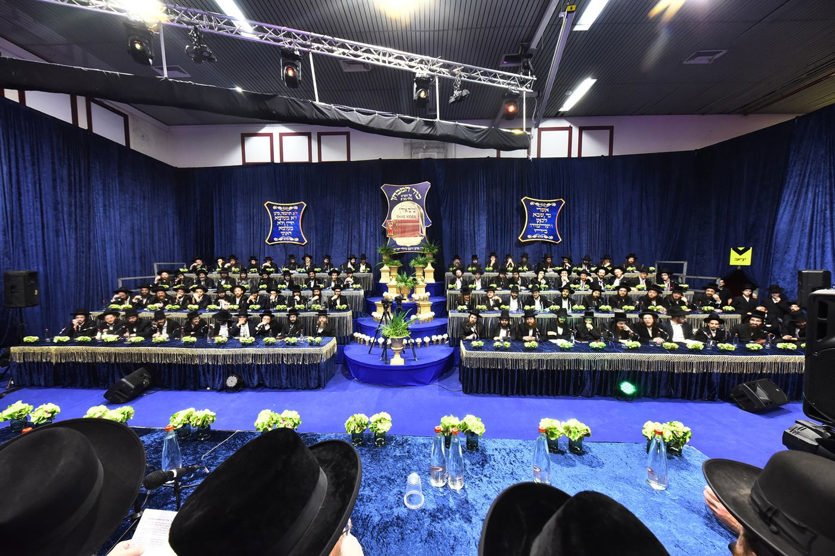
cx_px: 418
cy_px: 278
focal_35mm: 12
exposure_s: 1/60
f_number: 5.6
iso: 2500
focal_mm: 12
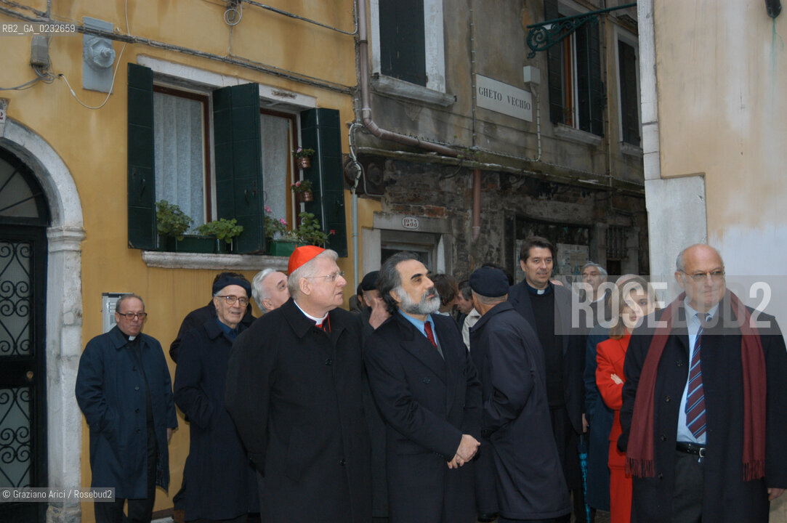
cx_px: 394
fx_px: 917
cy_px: 262
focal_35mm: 42
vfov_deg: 31.8
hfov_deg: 46.4
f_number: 4.5
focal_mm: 28
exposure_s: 1/80
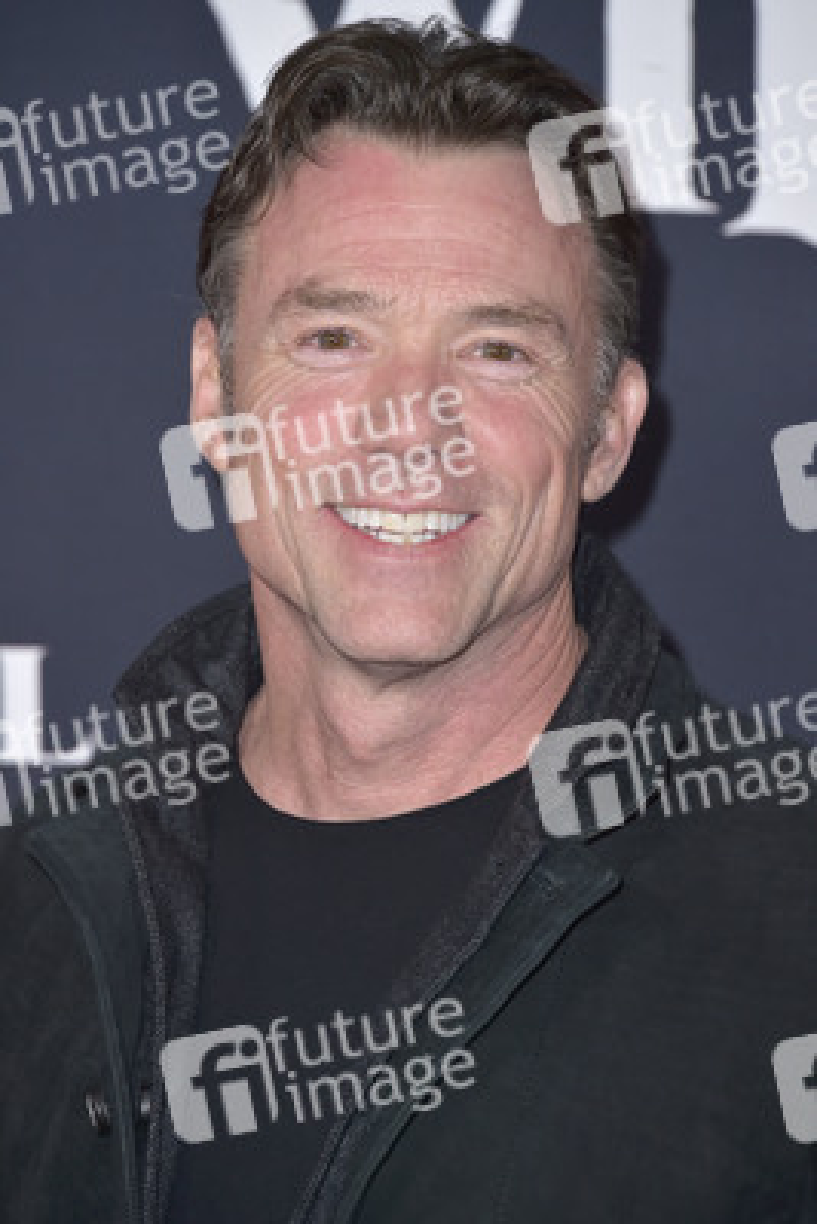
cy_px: 612
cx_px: 408
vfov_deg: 8.2
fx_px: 8502
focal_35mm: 250
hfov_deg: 5.5
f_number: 7.1
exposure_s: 1/250
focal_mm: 250
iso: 320
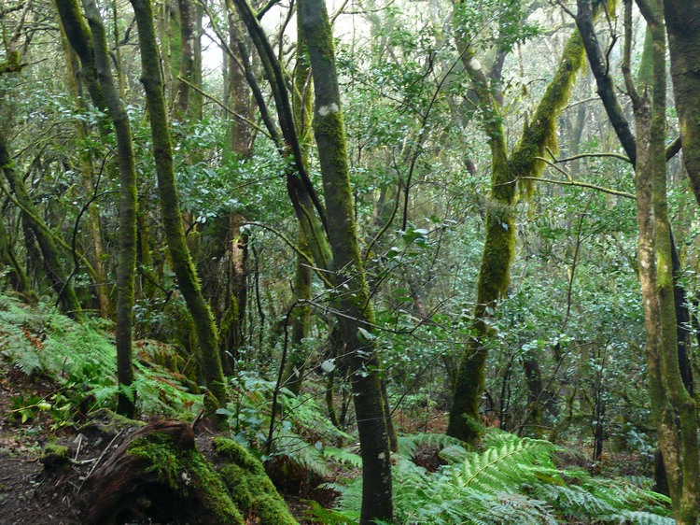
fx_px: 991
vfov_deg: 29.7
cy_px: 262
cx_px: 350
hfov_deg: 38.9
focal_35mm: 49
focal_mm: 10.4
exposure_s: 1/5
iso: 200
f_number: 3.2
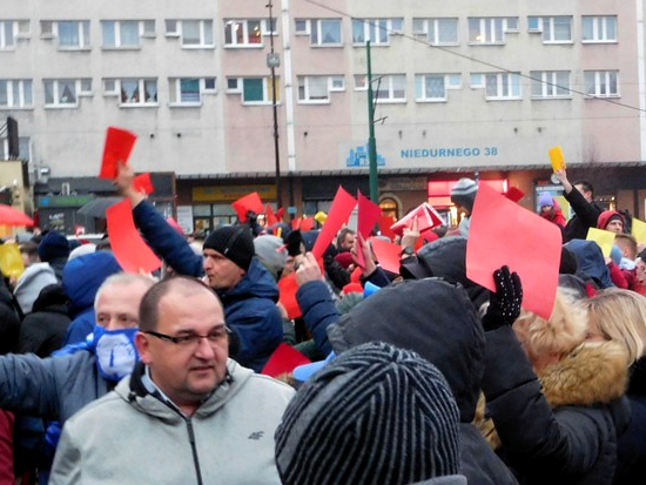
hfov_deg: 21.4
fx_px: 1680
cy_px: 328
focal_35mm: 90
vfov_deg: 16.4
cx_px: 545
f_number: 4
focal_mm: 8
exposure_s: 1/20
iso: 400
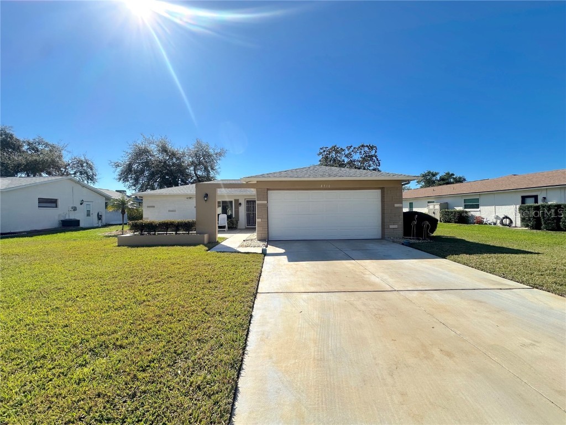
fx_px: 229
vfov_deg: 85.7
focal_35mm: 14
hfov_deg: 102.1
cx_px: 283
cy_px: 212
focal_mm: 2.22
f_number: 2.2
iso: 50
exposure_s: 1/2564
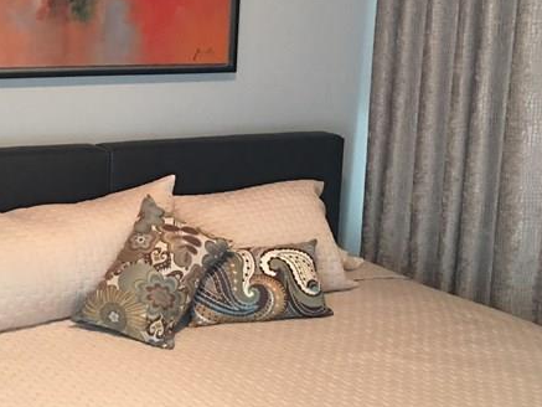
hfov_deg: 28.3
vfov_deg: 21.6
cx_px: 155
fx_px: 1065
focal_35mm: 68
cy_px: 172
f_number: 2.2
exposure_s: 1/4
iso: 64
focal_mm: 4.15
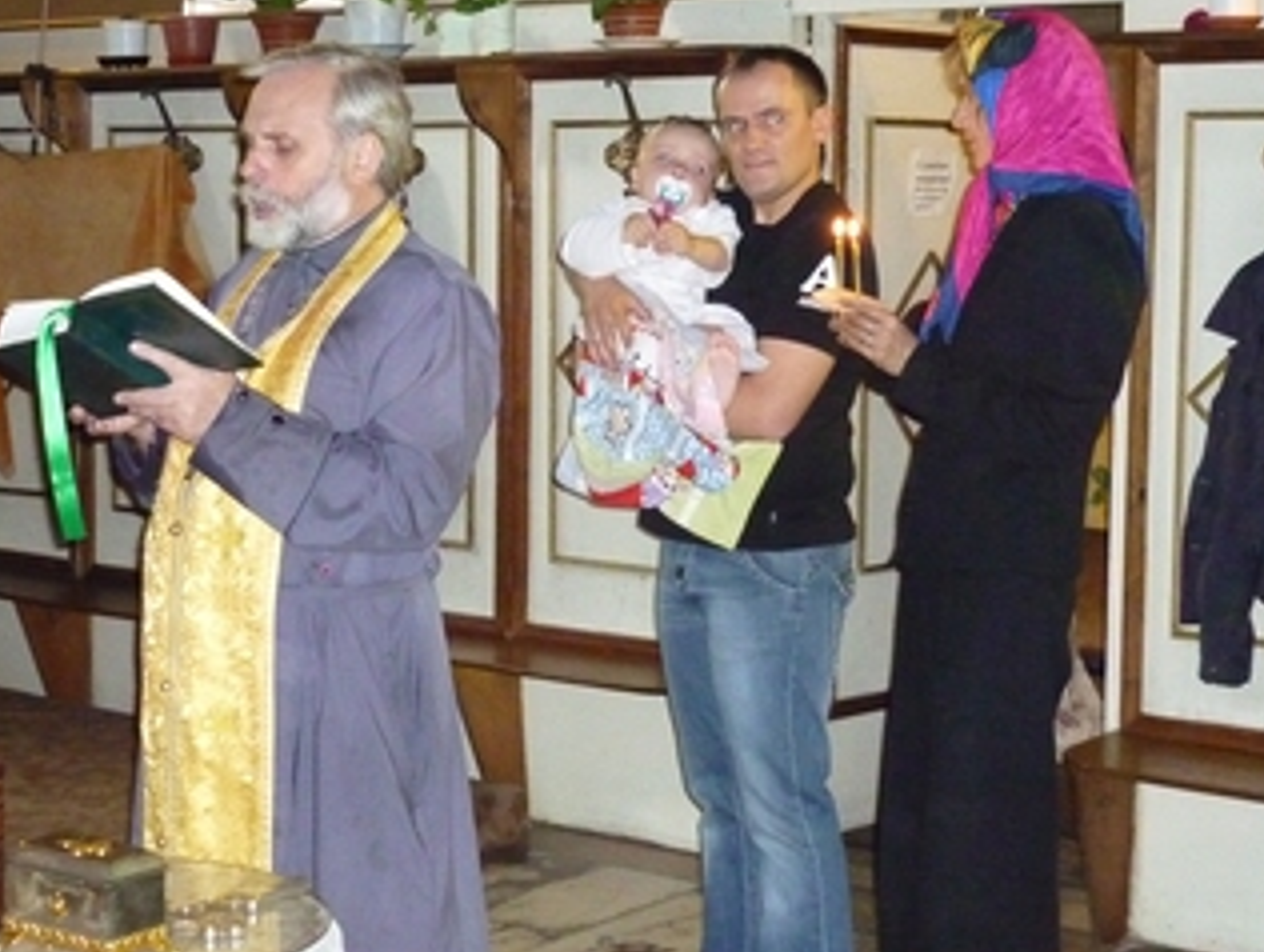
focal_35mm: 74
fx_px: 2706
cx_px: 552
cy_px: 392
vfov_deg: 19.9
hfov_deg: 26.3
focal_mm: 8.6
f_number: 3.3
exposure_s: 1/40
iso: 1000
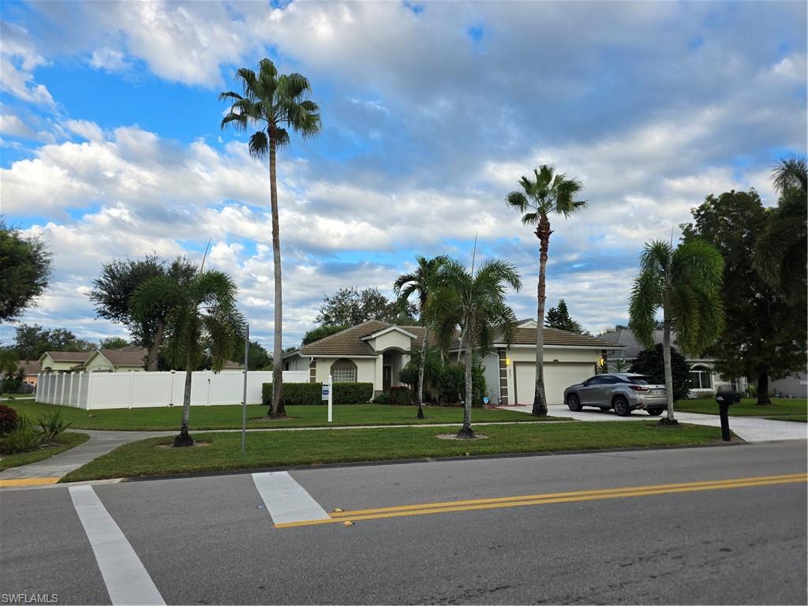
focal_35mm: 23
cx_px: 404
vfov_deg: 58.9
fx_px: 537
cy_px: 303
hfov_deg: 73.9
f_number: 1.7
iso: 80
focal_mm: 6.3
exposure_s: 1/2517
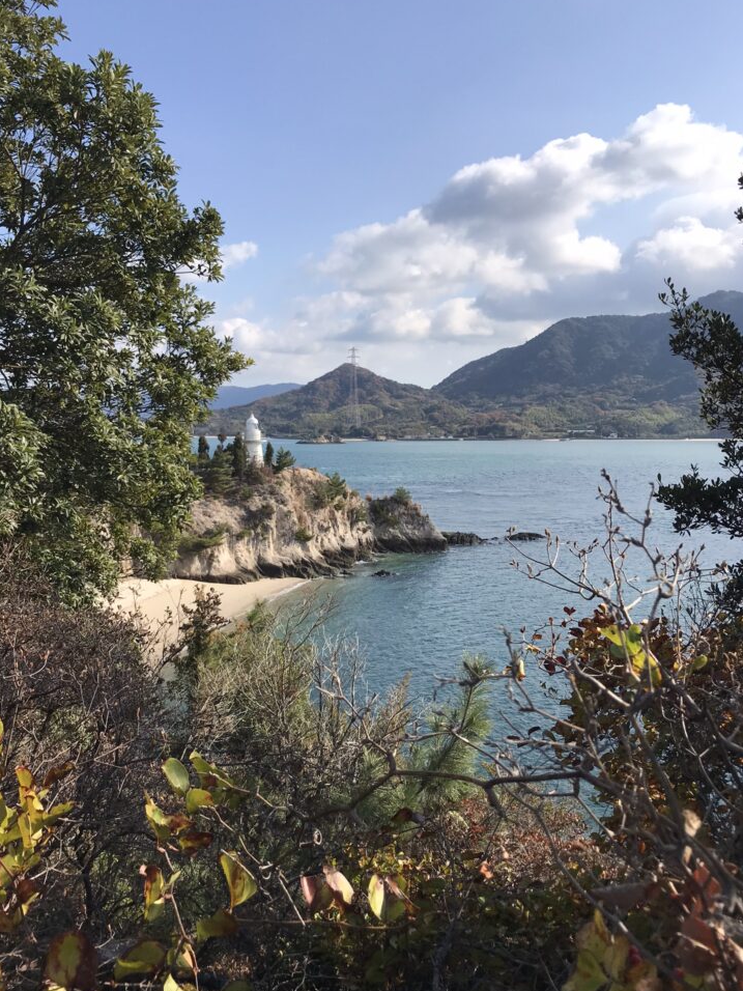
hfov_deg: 46.8
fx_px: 859
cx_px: 363
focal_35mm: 30
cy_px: 501
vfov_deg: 60.0
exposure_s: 1/2398
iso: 20
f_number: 1.8
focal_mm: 3.99
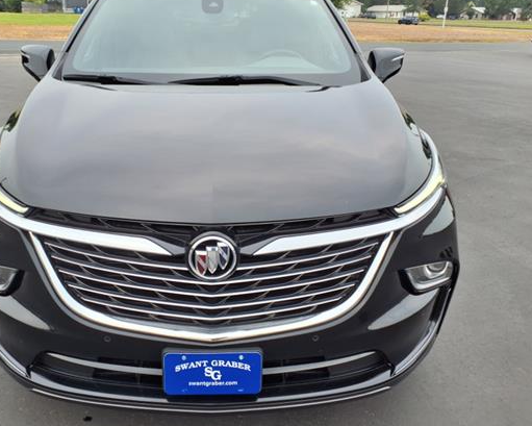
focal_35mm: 33
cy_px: 201
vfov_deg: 44.5
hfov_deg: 53.9
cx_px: 218
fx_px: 520
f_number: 1.9
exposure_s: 1/625
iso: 40
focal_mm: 3.58
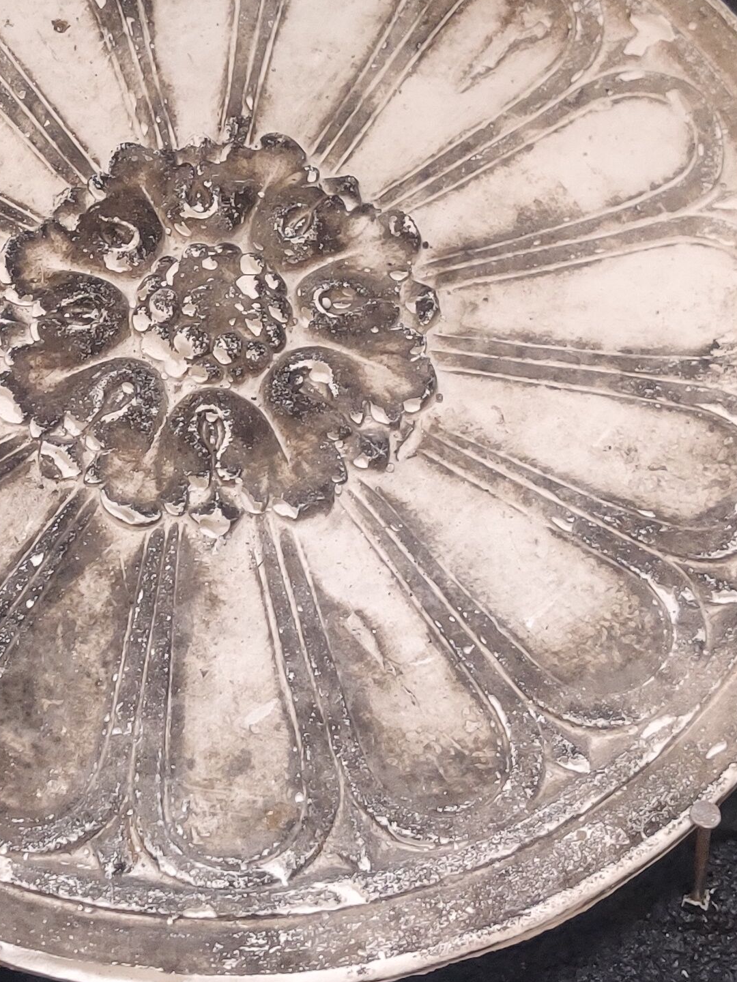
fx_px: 2129
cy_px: 290
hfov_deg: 19.5
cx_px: 162
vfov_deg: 25.8
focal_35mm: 75
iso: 1250
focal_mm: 4.75
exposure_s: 1/25
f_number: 1.65
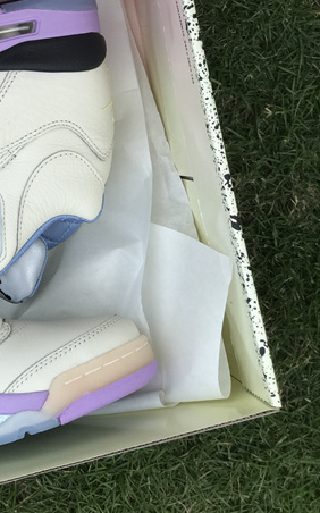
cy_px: 234
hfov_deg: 12.8
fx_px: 1383
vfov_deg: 21.0
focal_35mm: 99
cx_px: -93
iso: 20
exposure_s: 1/381
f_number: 2.8
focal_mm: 6.6
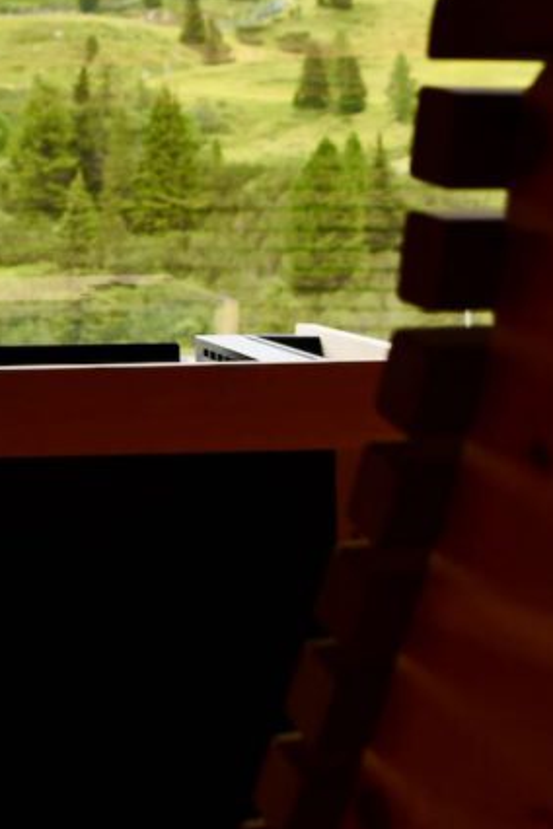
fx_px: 2143
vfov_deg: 21.2
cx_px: -48
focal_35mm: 93
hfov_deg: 14.4
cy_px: 0
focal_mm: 24
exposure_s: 1/250
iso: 400
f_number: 5
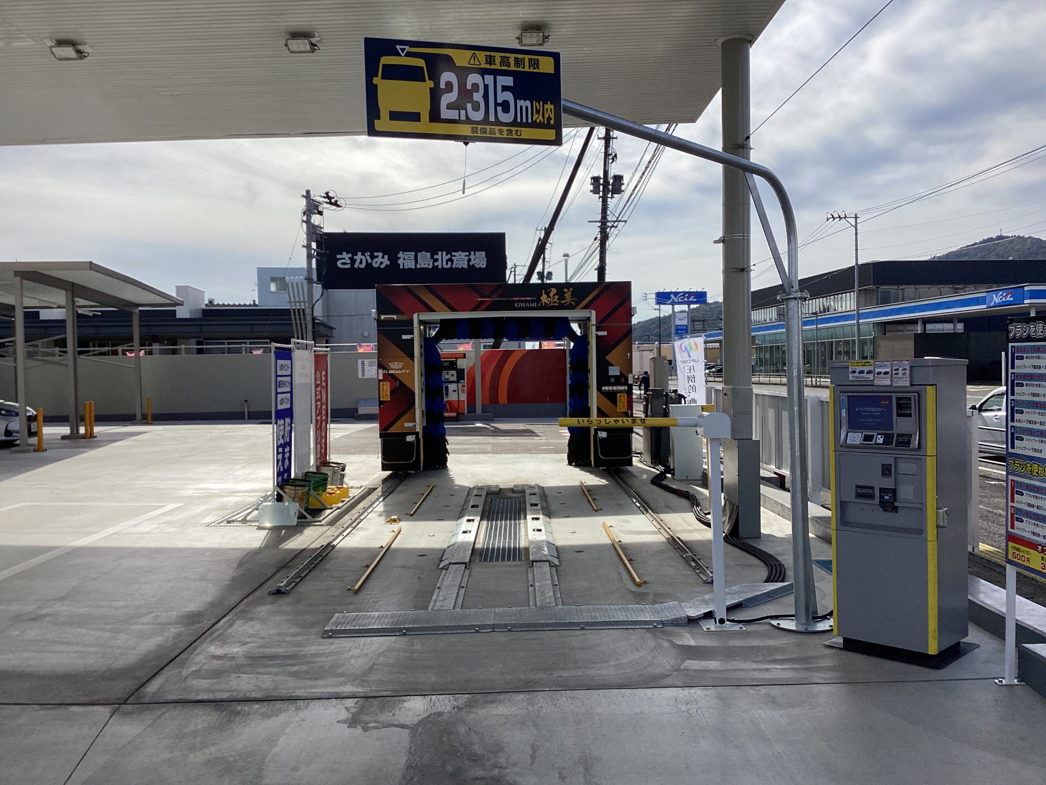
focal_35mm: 31
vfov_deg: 45.4
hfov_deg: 58.4
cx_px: 523
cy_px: 392
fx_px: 937
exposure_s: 1/2469
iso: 25
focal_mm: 3.3
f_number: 2.4
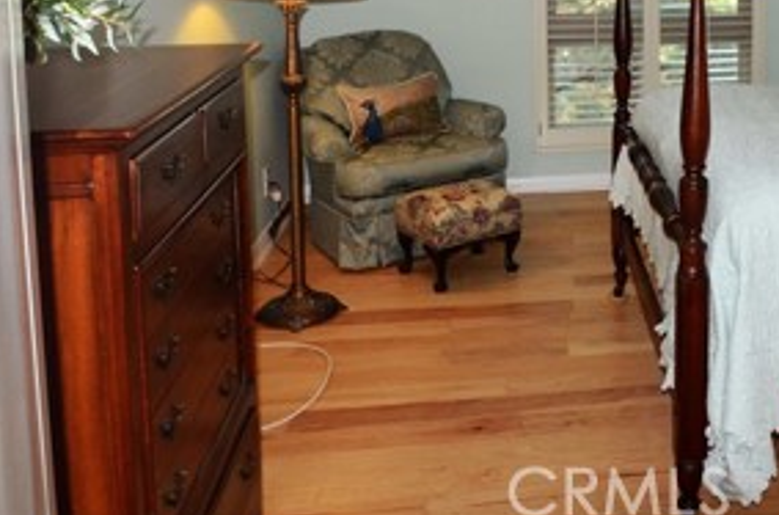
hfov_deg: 40.6
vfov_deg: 27.6
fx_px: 952
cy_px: -52
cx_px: 724
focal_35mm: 44
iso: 800
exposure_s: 1/60
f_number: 10
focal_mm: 13
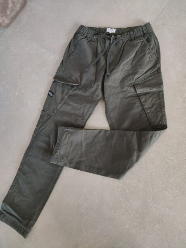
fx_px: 179
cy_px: 124
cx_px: 93
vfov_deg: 69.4
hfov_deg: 54.9
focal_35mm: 25
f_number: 1.9
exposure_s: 1/33
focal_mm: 6.04
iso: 426
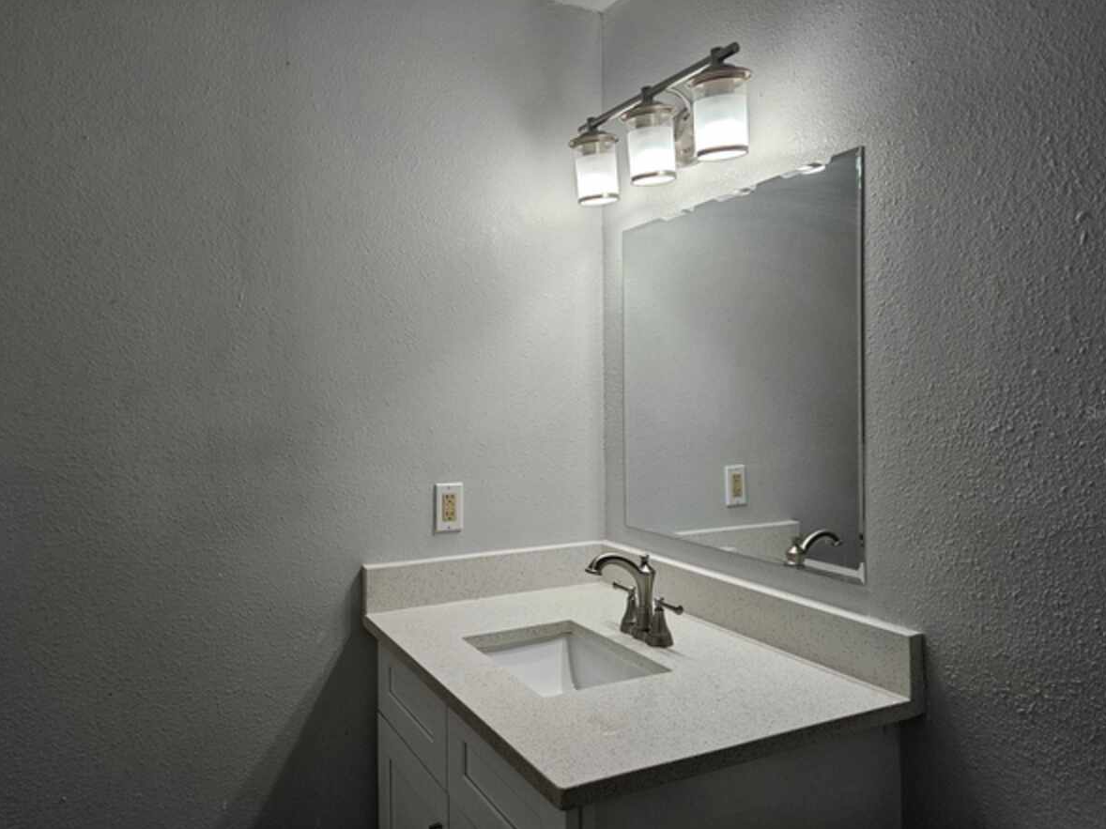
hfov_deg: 69.4
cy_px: 412
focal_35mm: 25
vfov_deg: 54.9
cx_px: 555
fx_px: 799
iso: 100
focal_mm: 5.4
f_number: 1.8
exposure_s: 1/120
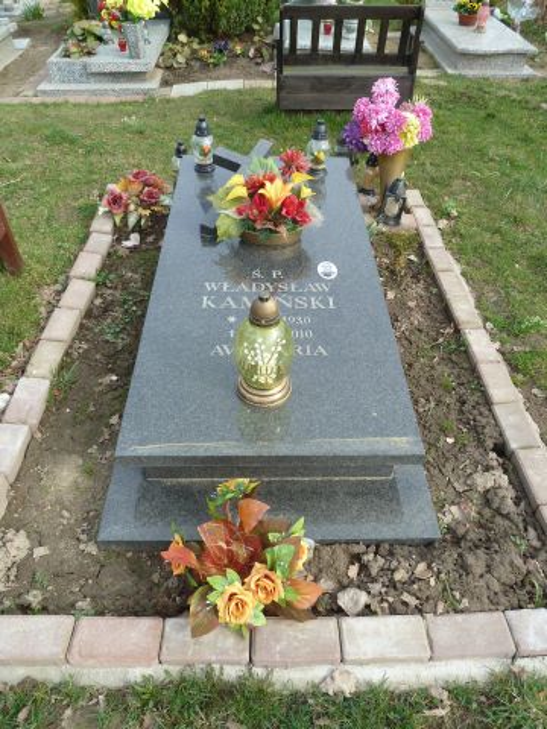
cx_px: 274
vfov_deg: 69.4
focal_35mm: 25
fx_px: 527
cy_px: 364
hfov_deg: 54.9
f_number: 4
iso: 125
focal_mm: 4.1
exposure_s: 1/250
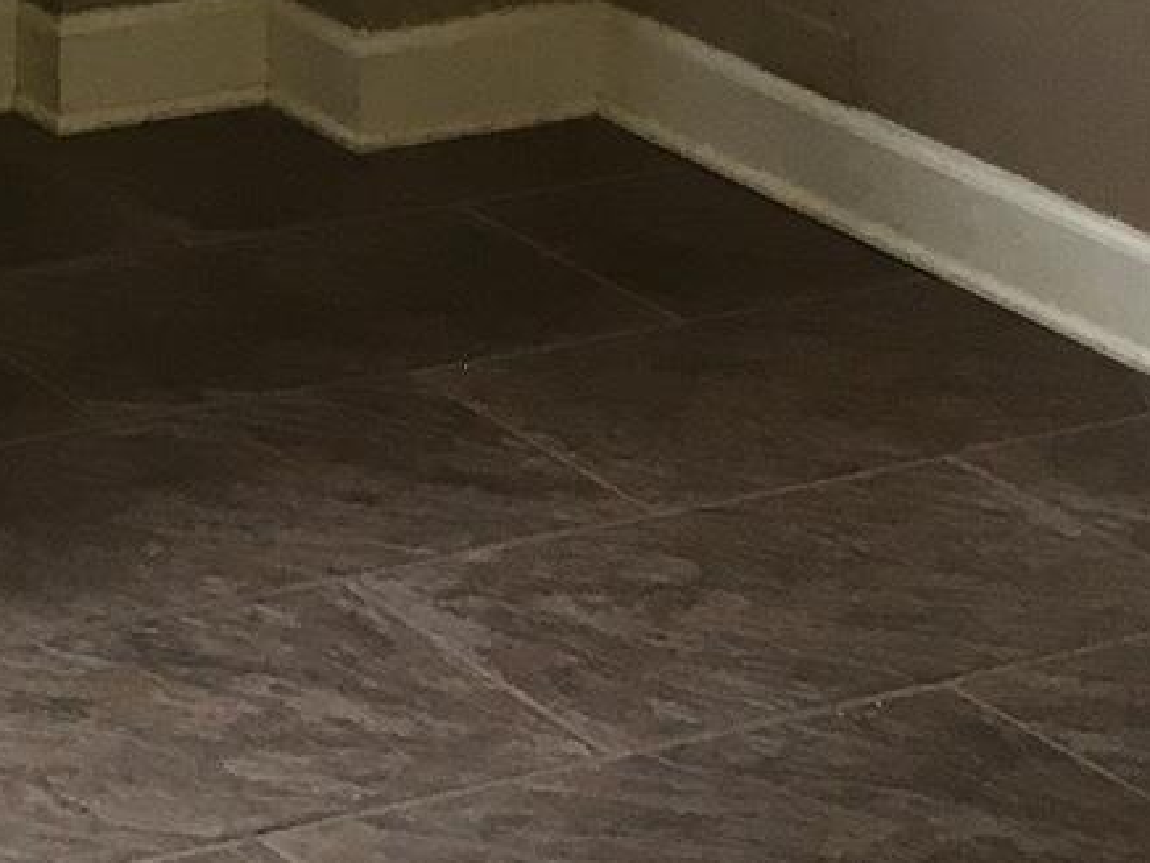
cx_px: -944
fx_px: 4452
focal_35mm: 134
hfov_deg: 13.2
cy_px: -1114
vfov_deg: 9.9
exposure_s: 1/30
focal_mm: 4.15
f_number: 2.2
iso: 25
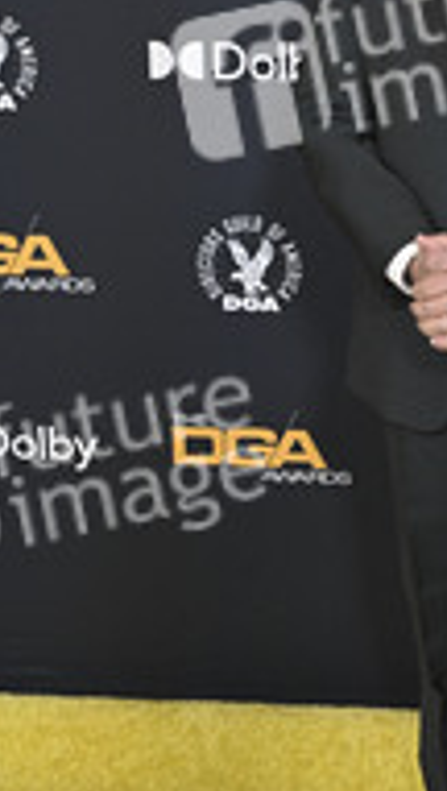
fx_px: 1700
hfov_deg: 14.6
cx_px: 505
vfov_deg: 26.0
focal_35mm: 81
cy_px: 269
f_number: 6.3
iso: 2500
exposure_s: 1/320
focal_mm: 37
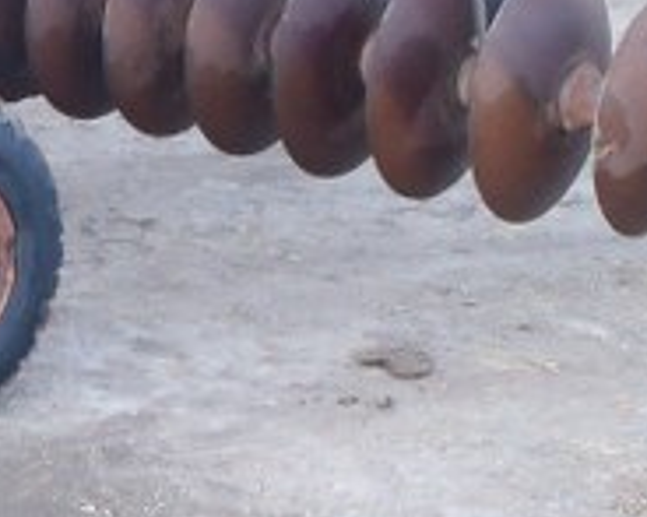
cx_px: -510
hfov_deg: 14.3
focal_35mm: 119
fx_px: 2277
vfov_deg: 12.9
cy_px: 84
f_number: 3.5
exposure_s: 1/30
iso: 200
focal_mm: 5
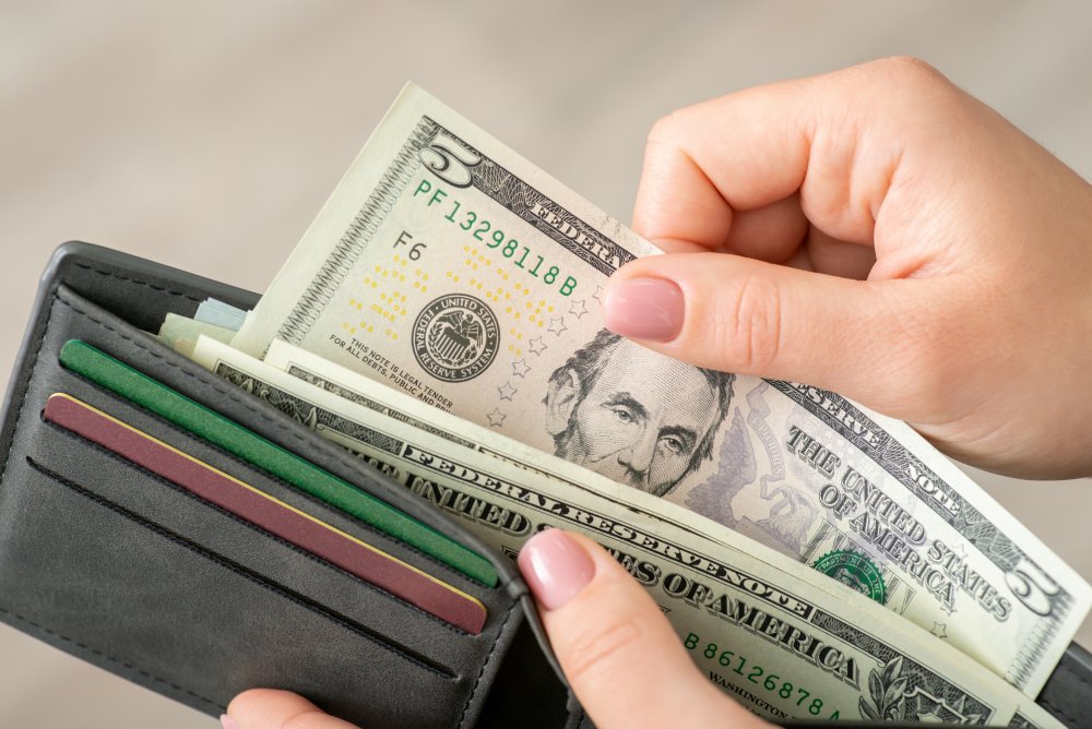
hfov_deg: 20.4
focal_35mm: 100
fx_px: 3035
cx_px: 546
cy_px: 364
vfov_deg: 13.7
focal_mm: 100
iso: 400
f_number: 8
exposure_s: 1/125
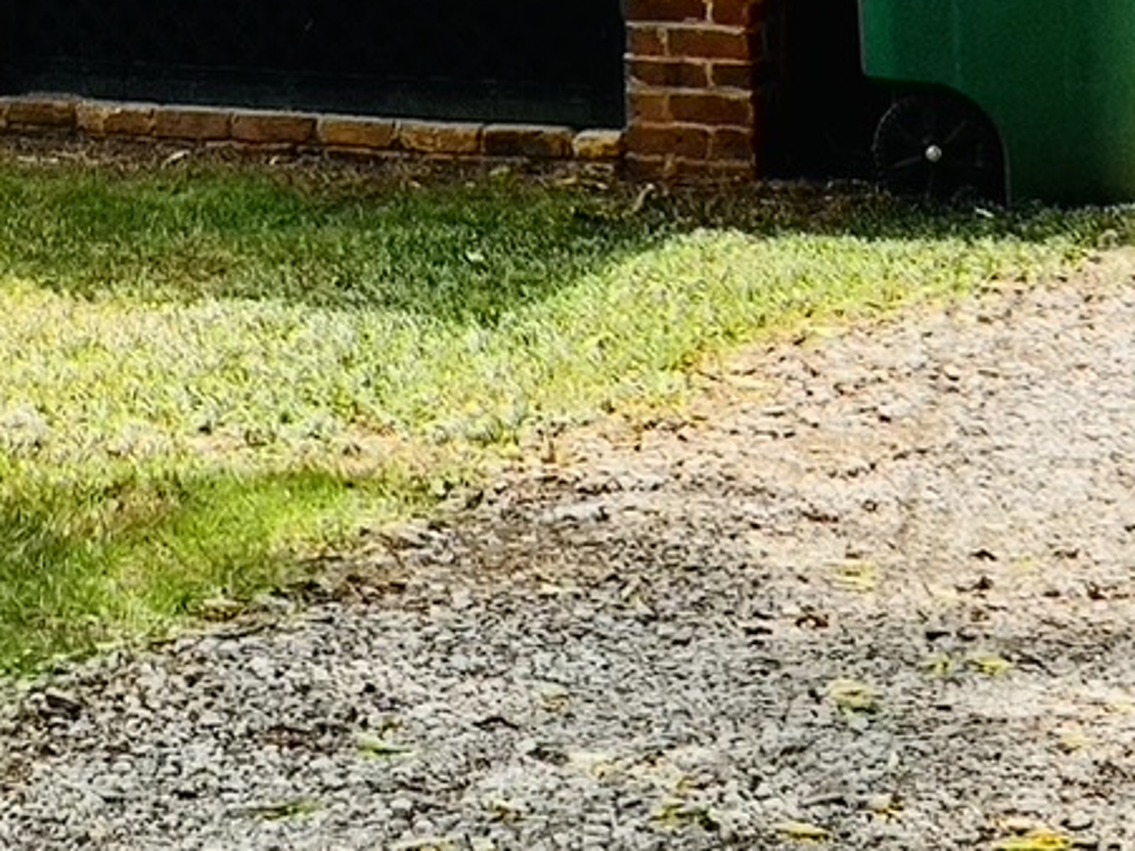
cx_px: -267
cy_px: -843
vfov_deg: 11.4
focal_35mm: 118
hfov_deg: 16.0
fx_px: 3868
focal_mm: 4.25
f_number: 1.8
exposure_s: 1/1689
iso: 25
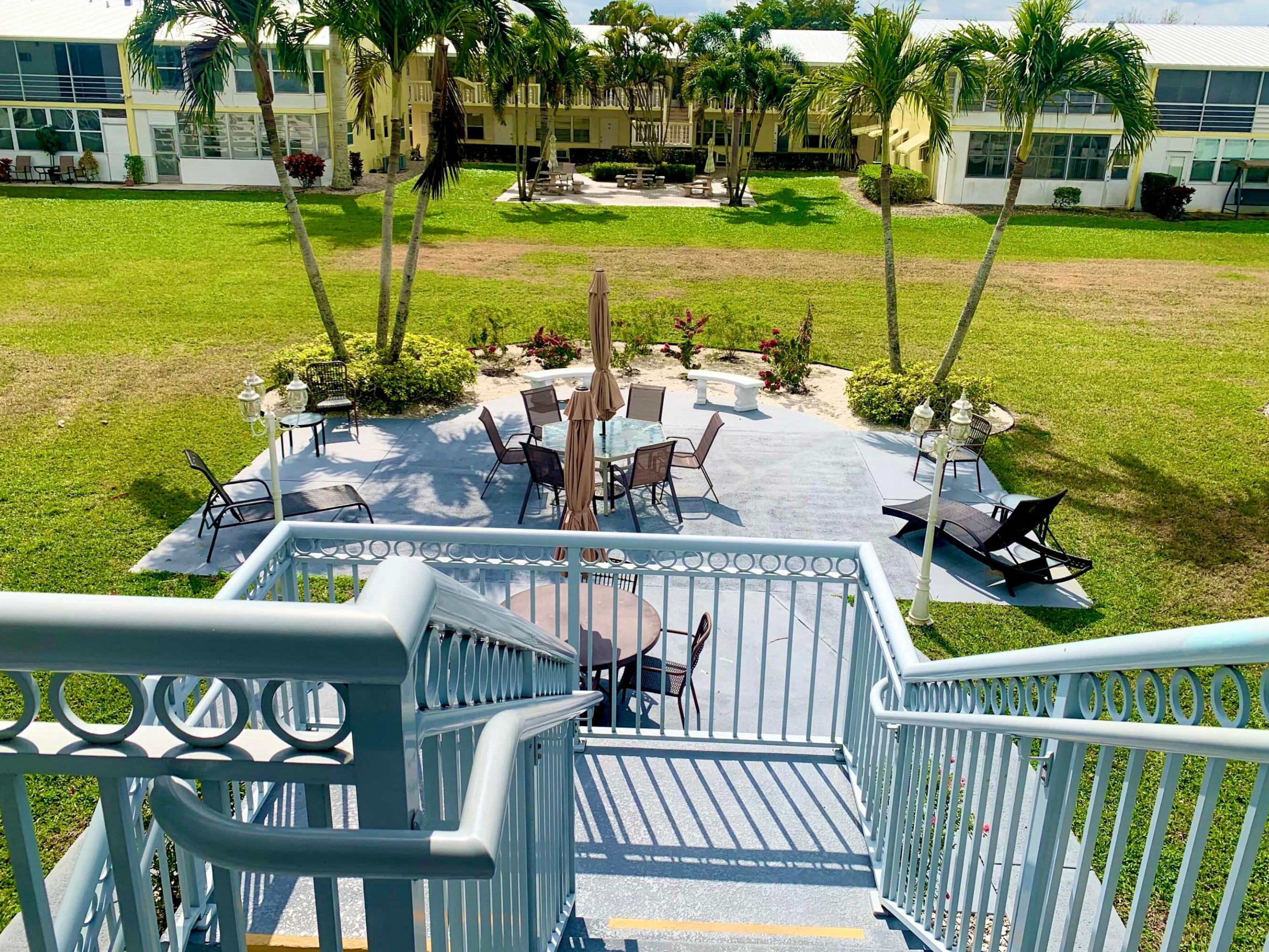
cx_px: 662
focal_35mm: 28
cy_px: 449
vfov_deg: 49.7
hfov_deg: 63.4
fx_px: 1027
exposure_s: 1/3289
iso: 25
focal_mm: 4.25
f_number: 1.8
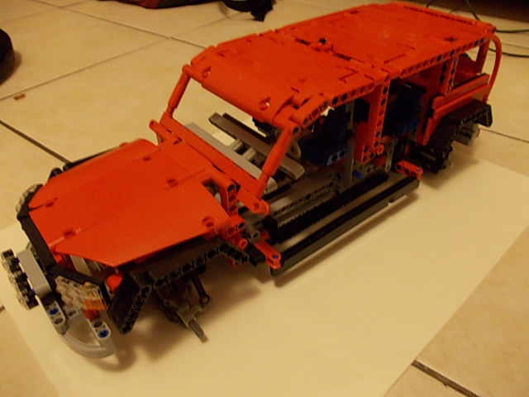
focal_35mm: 28
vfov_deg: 49.7
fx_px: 428
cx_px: 264
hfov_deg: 63.4
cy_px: 198
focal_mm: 4
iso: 200
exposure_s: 1/4
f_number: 2.7
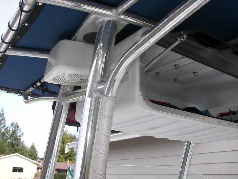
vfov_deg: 39.7
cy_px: 90
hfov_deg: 51.4
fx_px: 248
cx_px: 119
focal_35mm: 36
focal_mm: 6
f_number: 2.8
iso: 50
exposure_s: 1/320
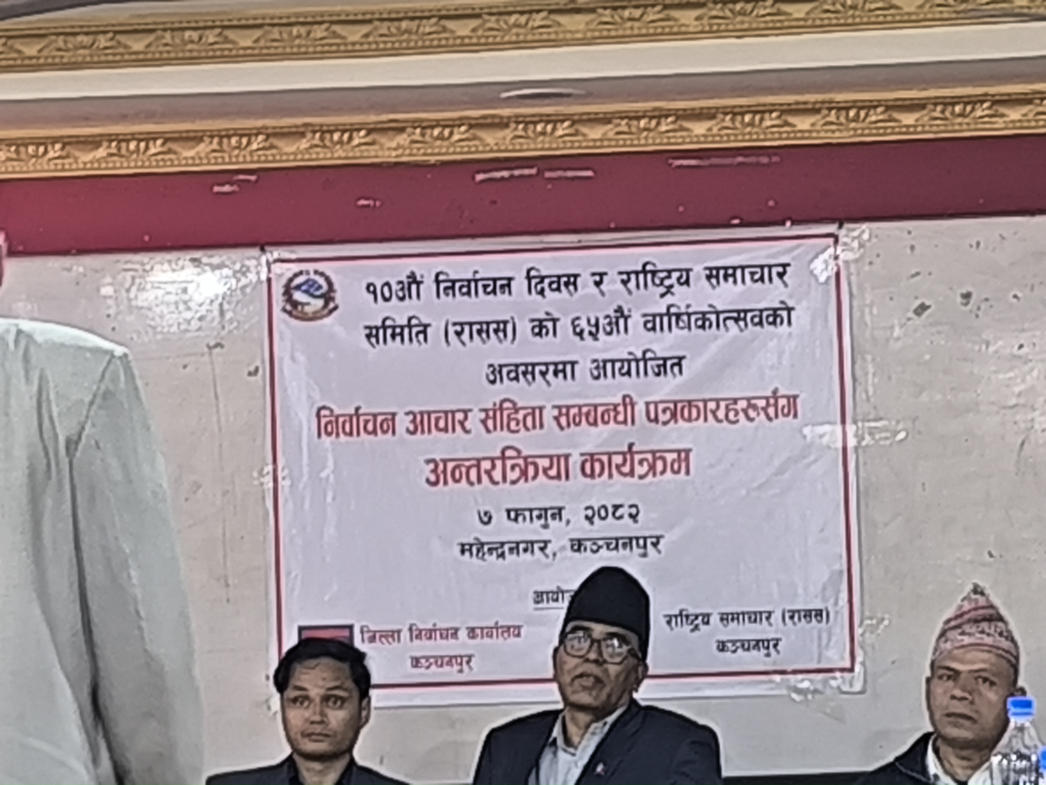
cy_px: 392
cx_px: 523
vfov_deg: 9.3
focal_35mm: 160
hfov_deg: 12.3
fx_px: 4835
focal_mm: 6.14
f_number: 1.65
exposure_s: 1/33.3
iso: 1000
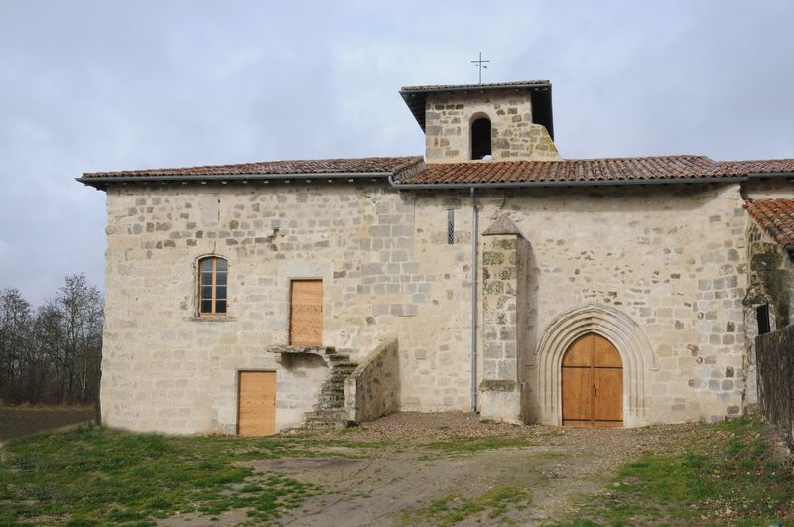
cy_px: 264
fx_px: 892
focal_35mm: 40
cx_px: 397
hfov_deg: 48.0
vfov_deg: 32.9
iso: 200
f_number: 18
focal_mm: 27
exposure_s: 1/60
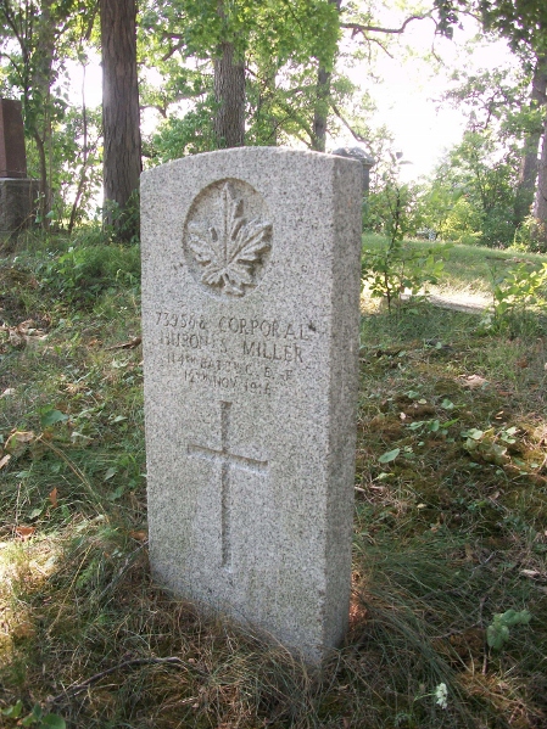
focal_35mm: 32
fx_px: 674
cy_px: 364
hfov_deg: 44.1
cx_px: 274
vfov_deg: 56.8
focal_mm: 5.7
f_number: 2.9
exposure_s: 1/80
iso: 80
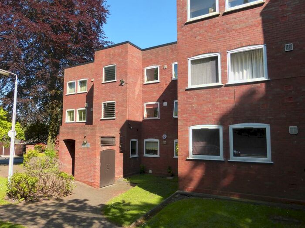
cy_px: 114
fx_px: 220
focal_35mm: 25
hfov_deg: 69.4
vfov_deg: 54.9
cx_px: 152
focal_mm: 4.3
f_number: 4
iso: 160
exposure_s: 1/400
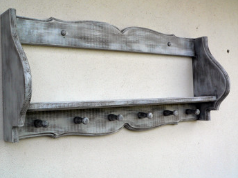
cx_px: 114
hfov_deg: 42.1
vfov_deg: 32.2
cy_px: 90
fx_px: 309
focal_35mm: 45
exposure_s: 1/100
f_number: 3.7
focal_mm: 7.1
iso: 80
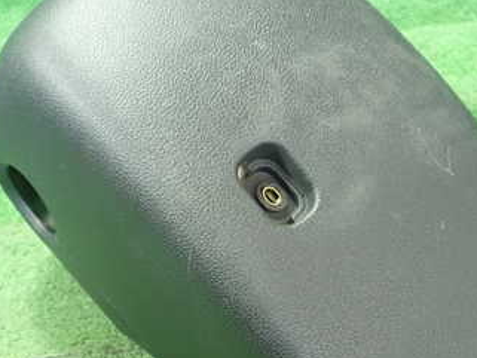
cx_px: 288
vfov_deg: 26.1
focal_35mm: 56
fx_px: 772
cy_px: 212
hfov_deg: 34.2
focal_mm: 5.5
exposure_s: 1/100
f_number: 2.3
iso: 800
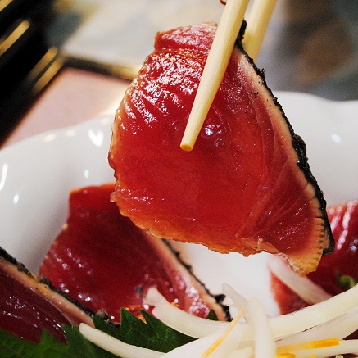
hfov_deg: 24.6
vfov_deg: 24.7
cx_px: 230
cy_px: 189
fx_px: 819
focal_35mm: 70
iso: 720
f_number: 4.5
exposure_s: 1/30
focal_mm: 30
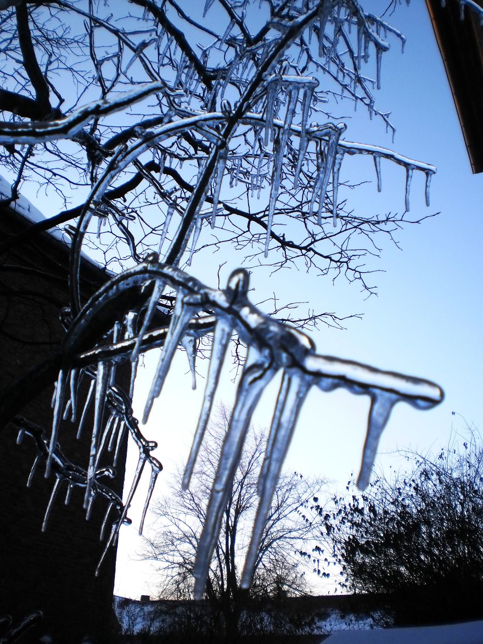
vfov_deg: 51.3
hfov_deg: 39.7
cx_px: 242
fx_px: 670
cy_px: 322
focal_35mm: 36
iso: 100
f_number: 3.1
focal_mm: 6.3
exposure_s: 1/160
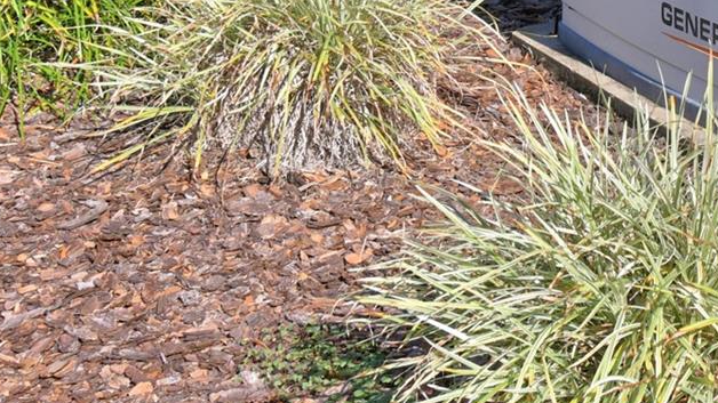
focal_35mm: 80
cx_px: 659
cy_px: -105
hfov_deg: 25.6
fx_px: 1523
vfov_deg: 14.5
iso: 100
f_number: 10
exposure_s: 1/250
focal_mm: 20
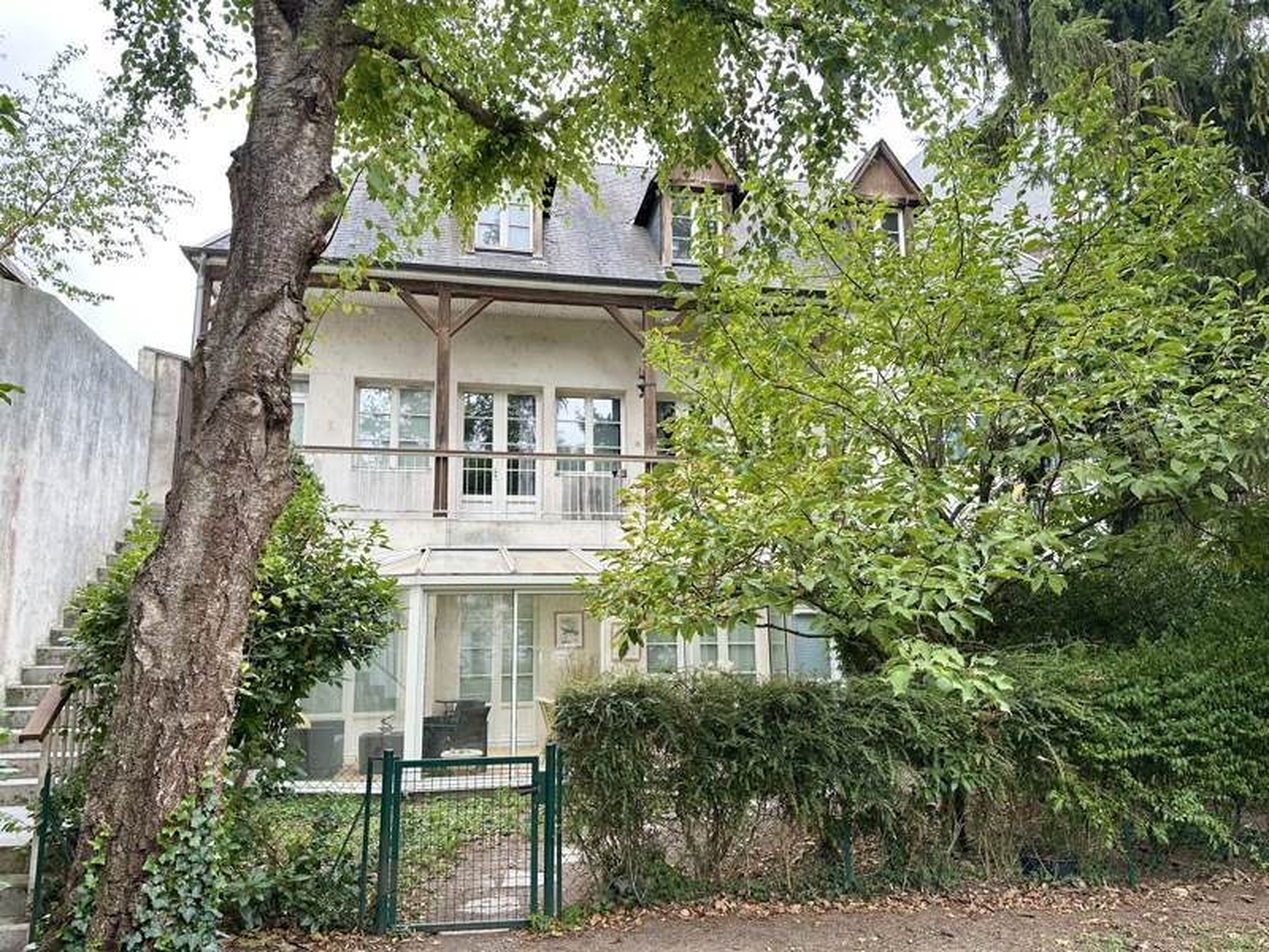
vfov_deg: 56.8
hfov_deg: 71.6
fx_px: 880
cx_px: 634
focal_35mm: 24
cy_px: 476
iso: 80
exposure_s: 1/398
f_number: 1.78
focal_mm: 6.86
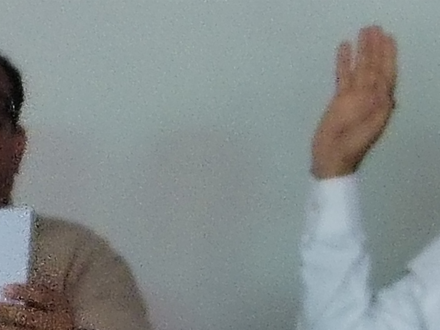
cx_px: 458
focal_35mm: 433
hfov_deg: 4.6
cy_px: 284
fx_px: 5504
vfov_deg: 3.4
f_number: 1.8
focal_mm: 4.75
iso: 334
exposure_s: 1/50
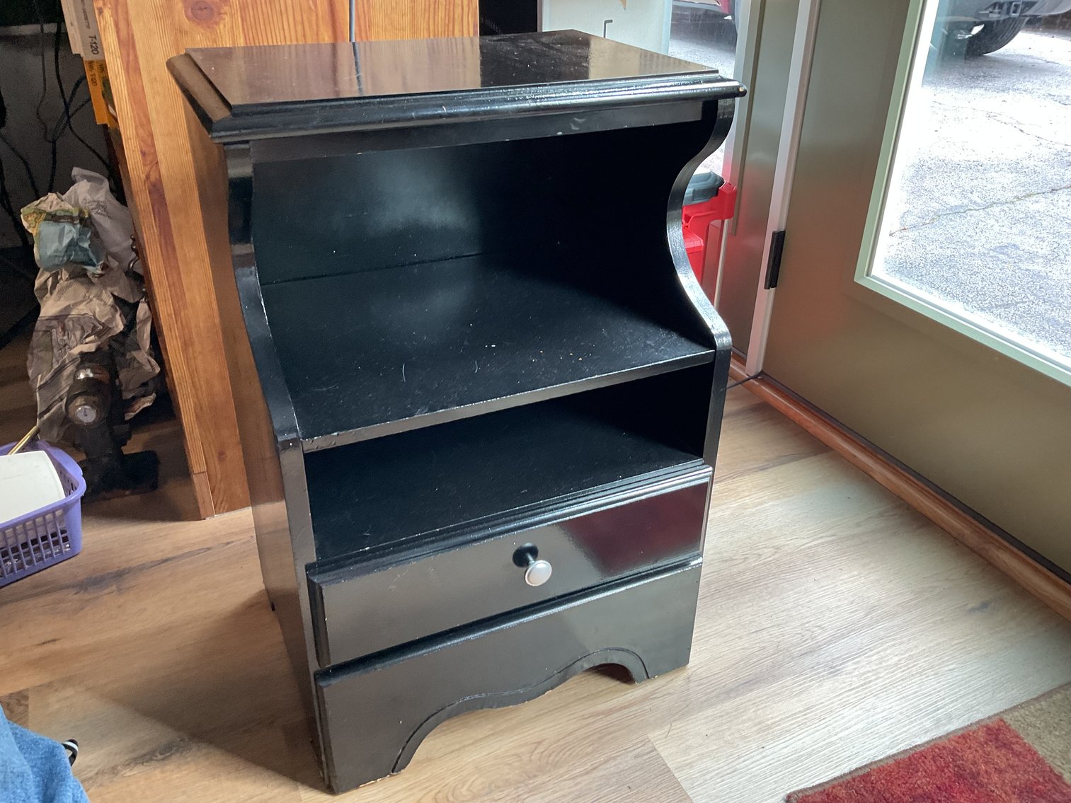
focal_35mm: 29
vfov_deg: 48.2
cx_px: 536
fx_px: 897
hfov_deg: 61.7
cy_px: 402
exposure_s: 1/60
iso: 125
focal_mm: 3
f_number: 1.8
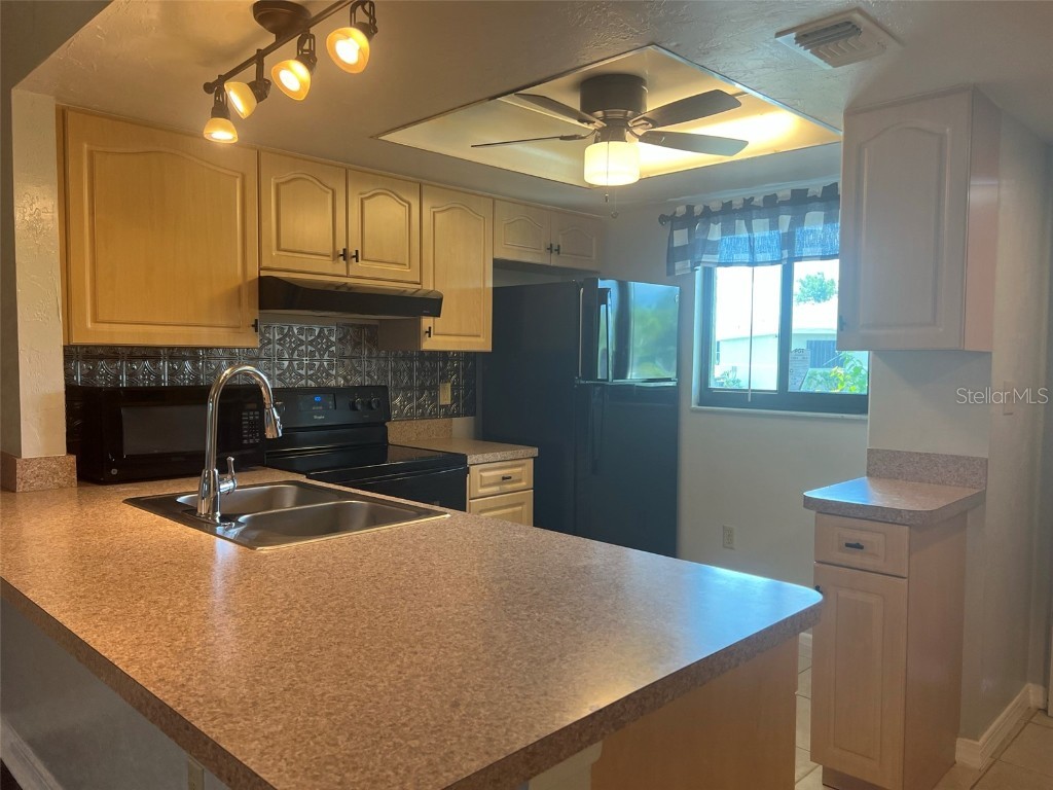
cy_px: 395
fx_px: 791
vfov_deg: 53.1
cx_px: 526
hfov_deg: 67.3
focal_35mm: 26
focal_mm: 5.7
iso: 125
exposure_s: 1/120
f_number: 1.5
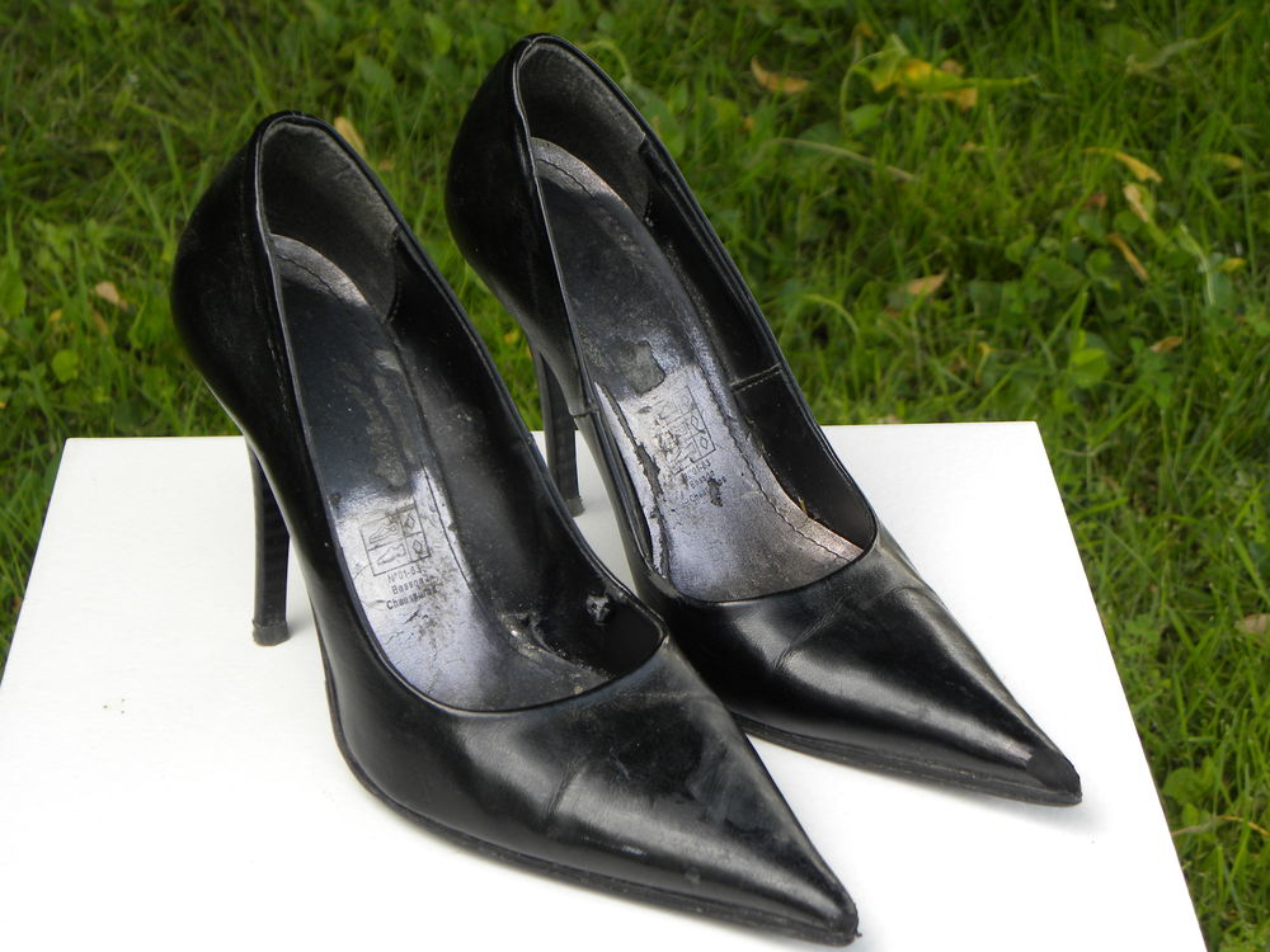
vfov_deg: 17.4
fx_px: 3119
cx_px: 635
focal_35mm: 85
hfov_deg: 23.0
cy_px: 476
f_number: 4
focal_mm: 15.1
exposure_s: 1/77
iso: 64
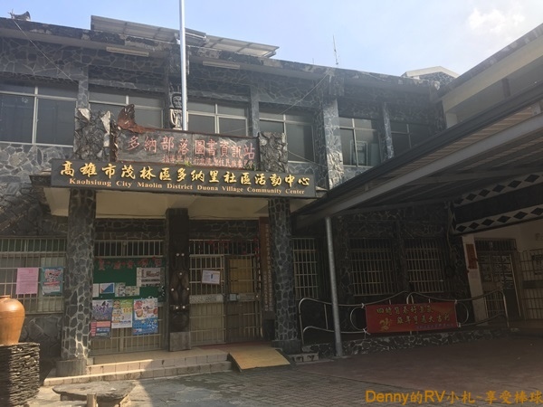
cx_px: 272
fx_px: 455
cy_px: 204
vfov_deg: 48.2
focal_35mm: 29
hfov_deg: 61.7
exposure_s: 1/469
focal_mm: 4.15
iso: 25
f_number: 2.2
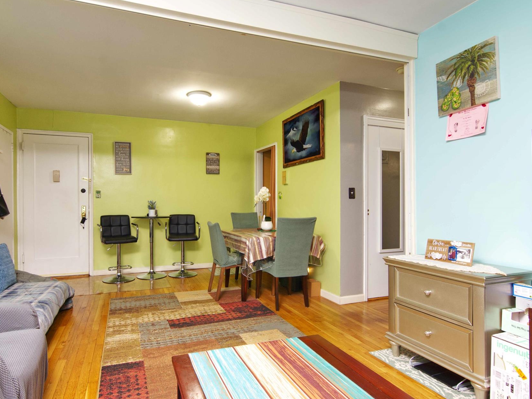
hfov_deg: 82.6
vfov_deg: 67.1
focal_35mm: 20
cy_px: 205
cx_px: 239
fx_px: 301
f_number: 9
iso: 320
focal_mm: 11
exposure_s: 1/15
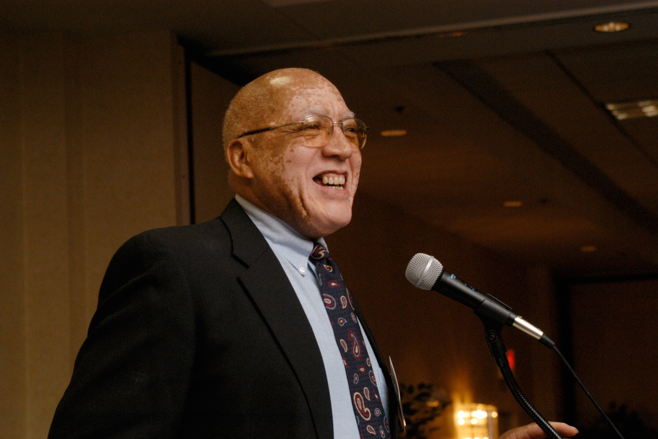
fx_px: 1937
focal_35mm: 106
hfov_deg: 19.3
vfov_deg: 12.9
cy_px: 219
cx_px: 326
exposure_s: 1/60
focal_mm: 70
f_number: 6.3
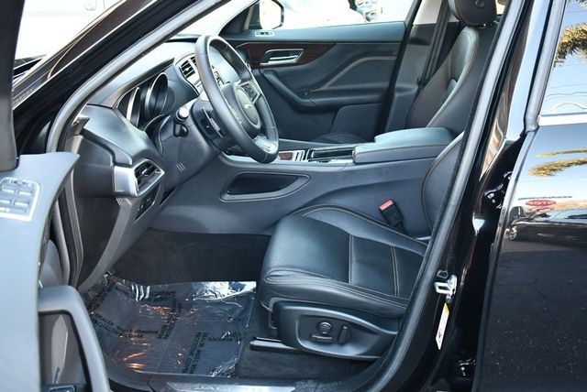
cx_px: 294
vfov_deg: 36.9
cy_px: 196
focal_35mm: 36
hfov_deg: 53.1
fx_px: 588
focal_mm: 18
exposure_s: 1/125
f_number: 3.5
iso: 1100
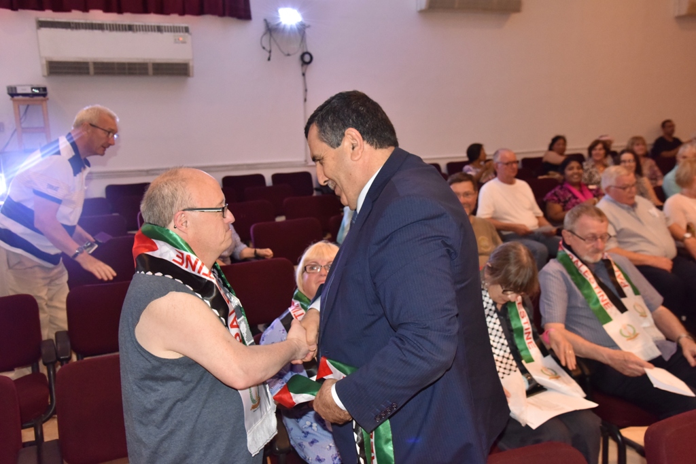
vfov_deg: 35.1
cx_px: 348
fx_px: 735
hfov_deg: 50.7
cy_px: 232
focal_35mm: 38
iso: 3200
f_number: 7.1
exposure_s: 1/60
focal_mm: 38
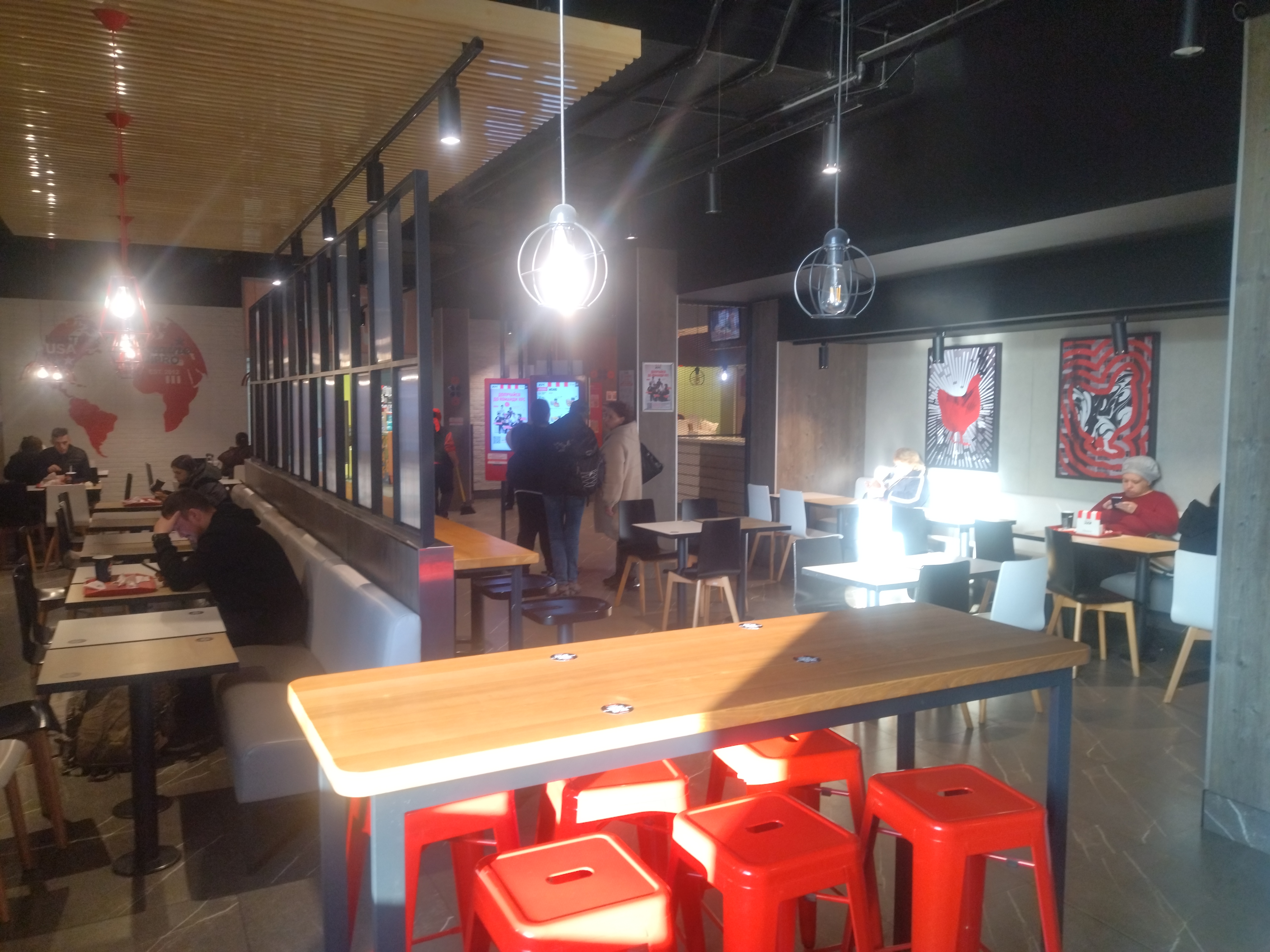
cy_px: 476
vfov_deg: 51.4
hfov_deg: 65.3
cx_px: 635
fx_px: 991
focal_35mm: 27
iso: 139
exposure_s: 1/60
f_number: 1.79
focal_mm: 4.74
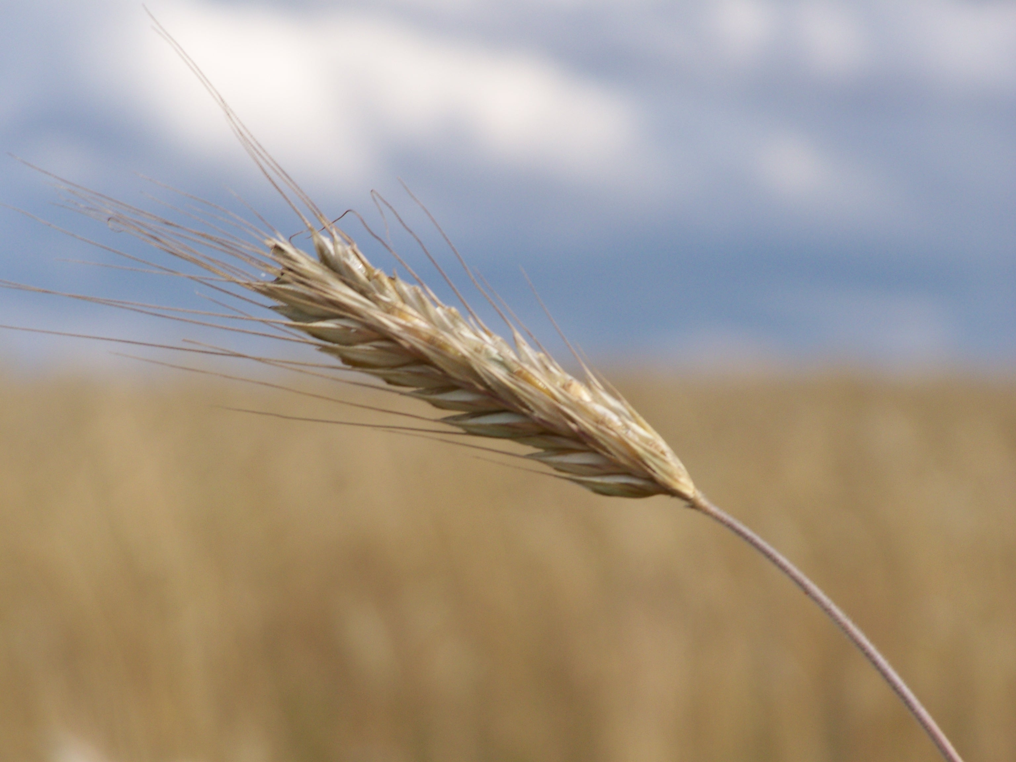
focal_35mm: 239
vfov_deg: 6.2
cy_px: 381
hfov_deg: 8.3
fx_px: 7015
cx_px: 508
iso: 64
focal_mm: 39.6
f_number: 4.5
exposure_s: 1/500
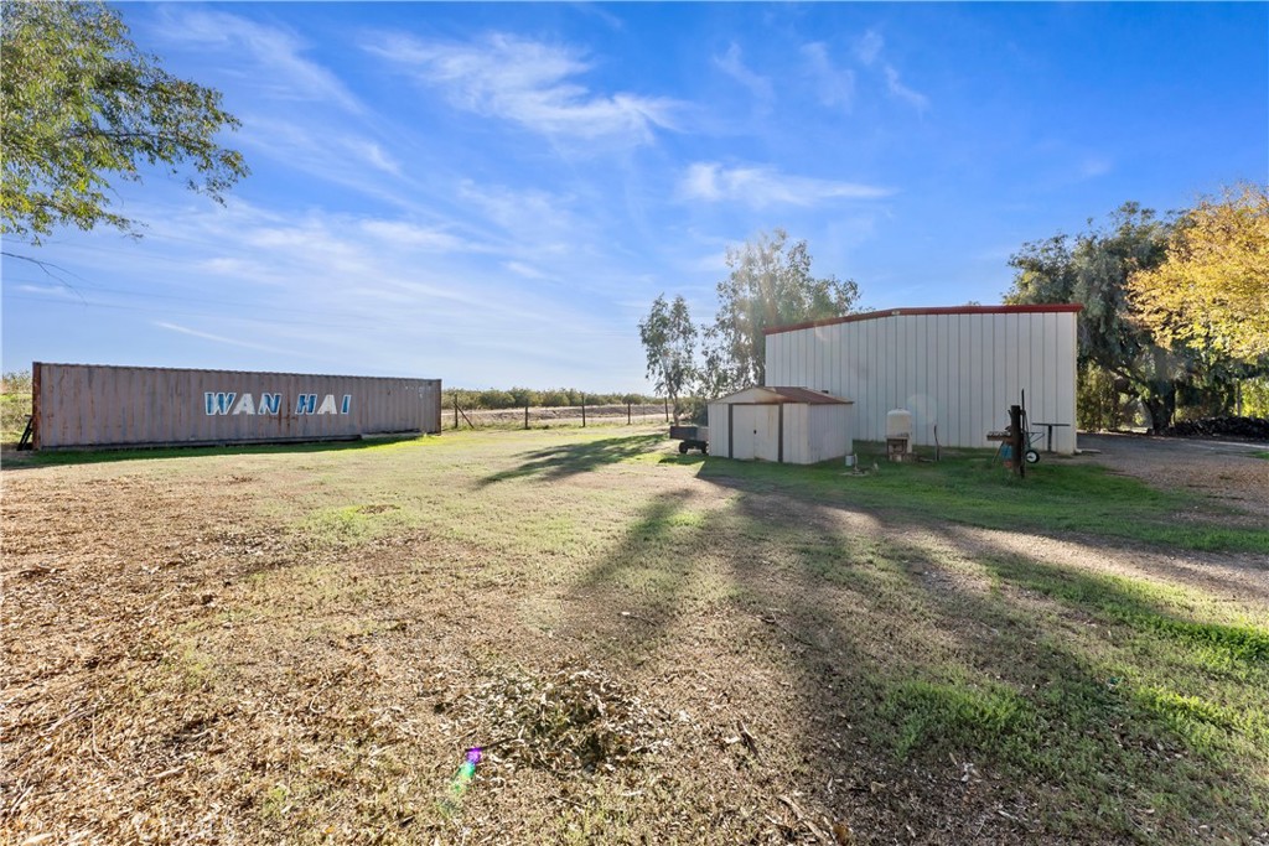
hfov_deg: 104.2
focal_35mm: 14
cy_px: 423
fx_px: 494
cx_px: 634
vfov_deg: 81.2
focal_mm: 14
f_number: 10
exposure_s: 1/160
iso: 80
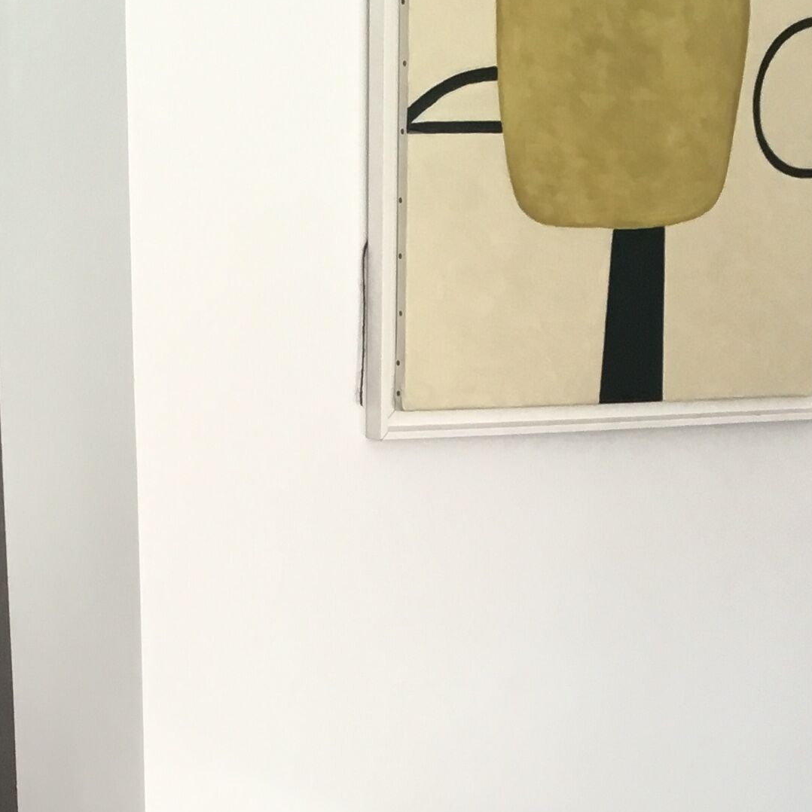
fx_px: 2203
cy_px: 907
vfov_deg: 19.9
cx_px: 402
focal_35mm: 83
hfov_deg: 20.9
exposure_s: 1/33
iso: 32
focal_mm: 3.3
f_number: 2.4
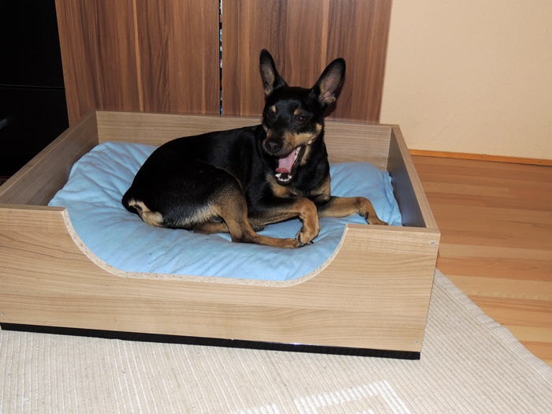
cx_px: 276
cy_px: 207
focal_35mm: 40
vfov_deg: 36.0
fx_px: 638
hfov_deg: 46.8
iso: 200
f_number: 3.3
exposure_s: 1/30
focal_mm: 7.1
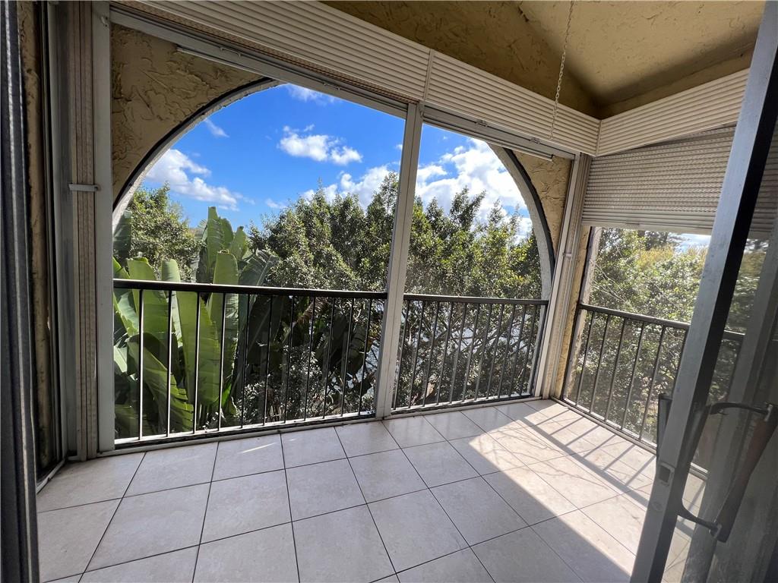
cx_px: 389
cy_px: 292
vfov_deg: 89.9
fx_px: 292
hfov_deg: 106.2
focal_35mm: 13
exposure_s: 1/340
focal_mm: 1.57
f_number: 1.8
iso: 32
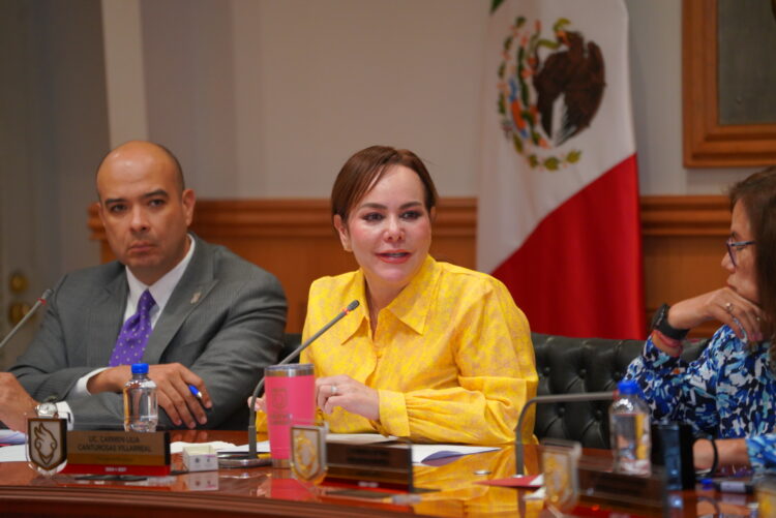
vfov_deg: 7.2
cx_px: 388
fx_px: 4093
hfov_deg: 10.8
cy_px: 259
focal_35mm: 190
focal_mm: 189.8
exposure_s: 1/200
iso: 2000
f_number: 2.8
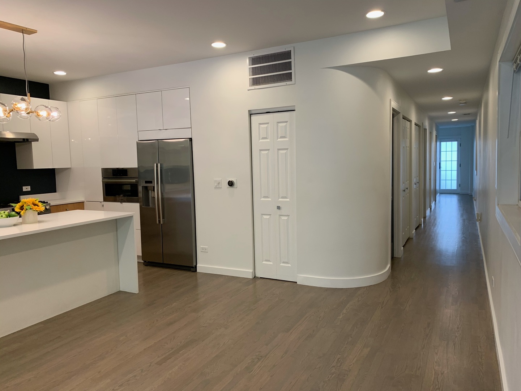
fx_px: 391
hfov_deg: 67.3
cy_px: 196
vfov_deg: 53.0
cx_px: 260
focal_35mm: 26
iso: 64
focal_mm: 4.25
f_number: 1.8
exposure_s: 1/60
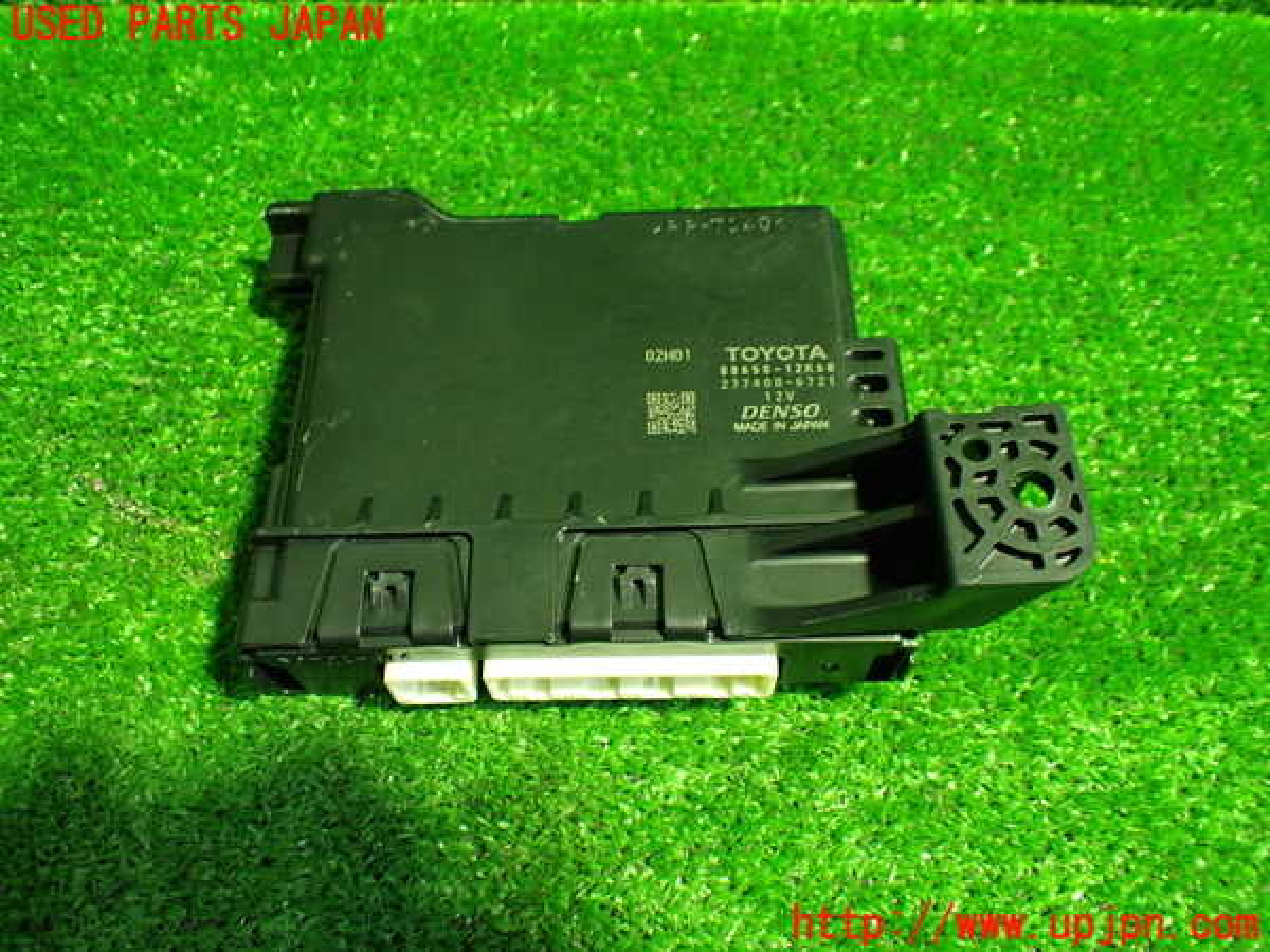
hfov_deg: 60.0
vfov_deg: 46.8
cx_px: 635
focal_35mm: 30
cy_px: 476
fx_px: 1101
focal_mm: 5.4
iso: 800
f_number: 2.3
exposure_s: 1/50
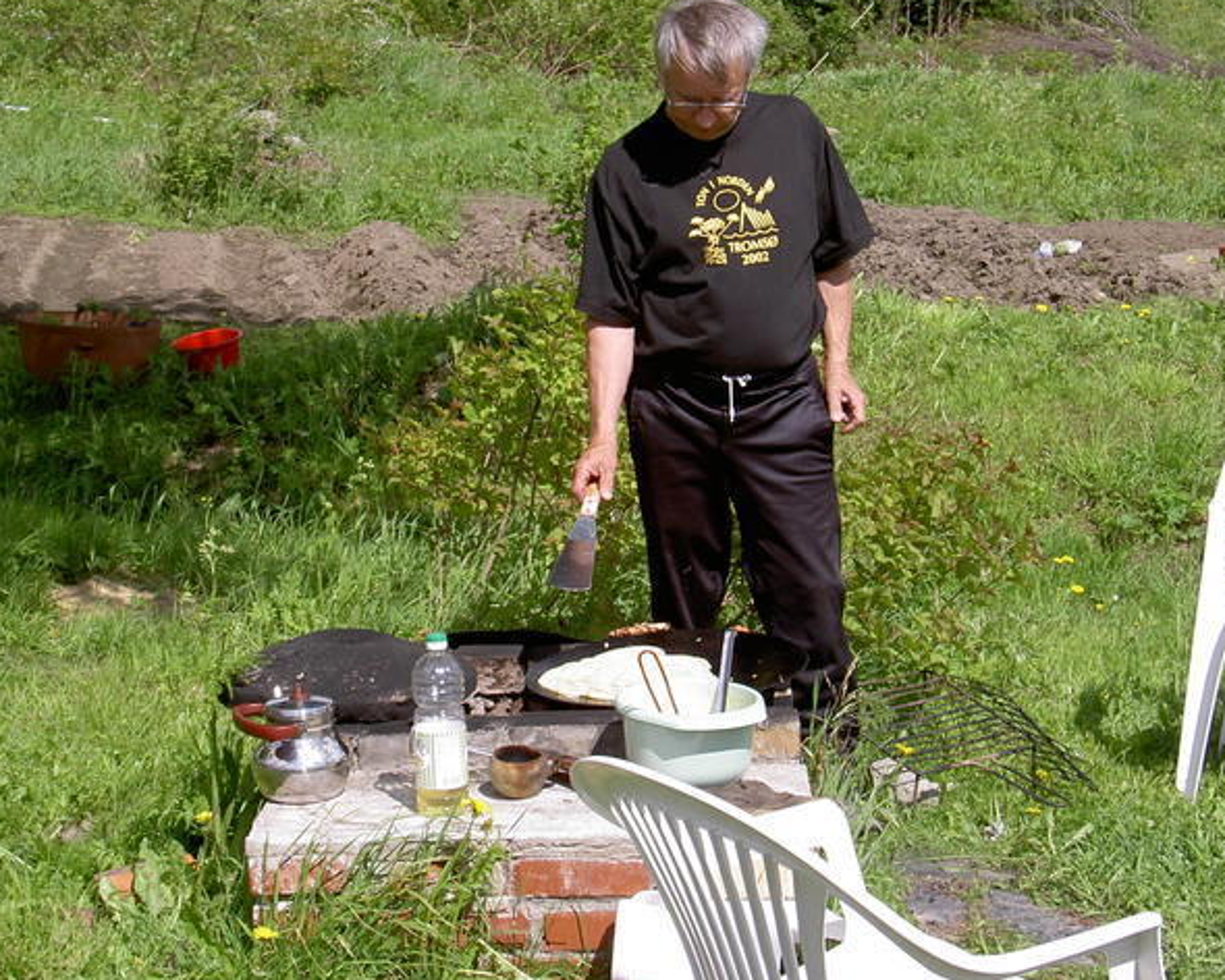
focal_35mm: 73
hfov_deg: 26.1
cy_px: 488
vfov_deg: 21.0
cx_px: 625
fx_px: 2647
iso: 100
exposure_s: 1/417
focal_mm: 14.2
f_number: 6.1
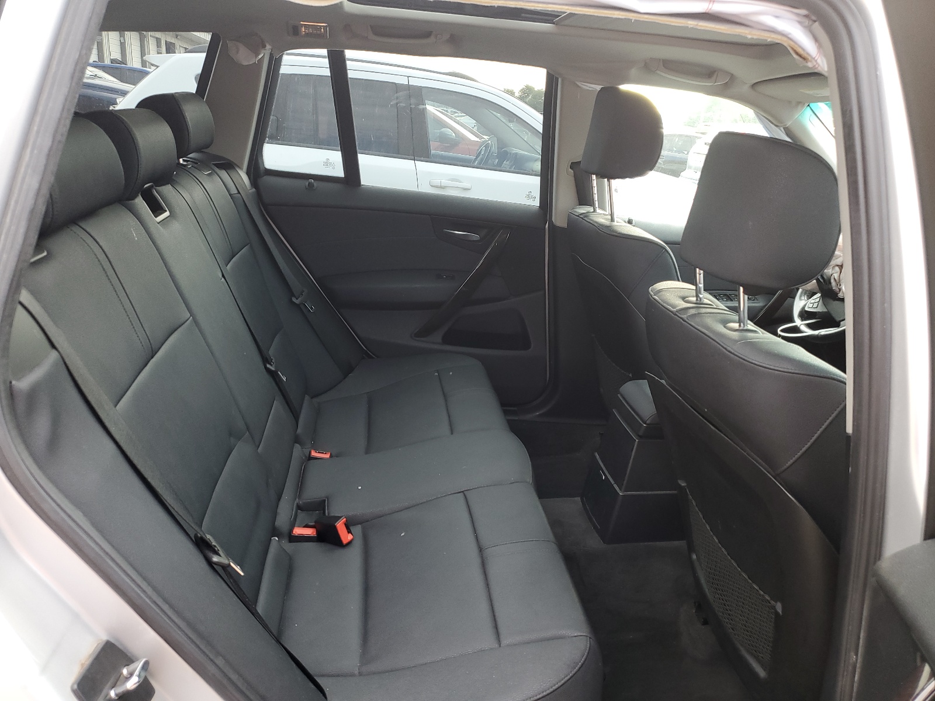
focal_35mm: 26
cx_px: 468
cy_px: 350
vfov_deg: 53.1
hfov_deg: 67.3
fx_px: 702
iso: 65
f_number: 1.5
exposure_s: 1/120
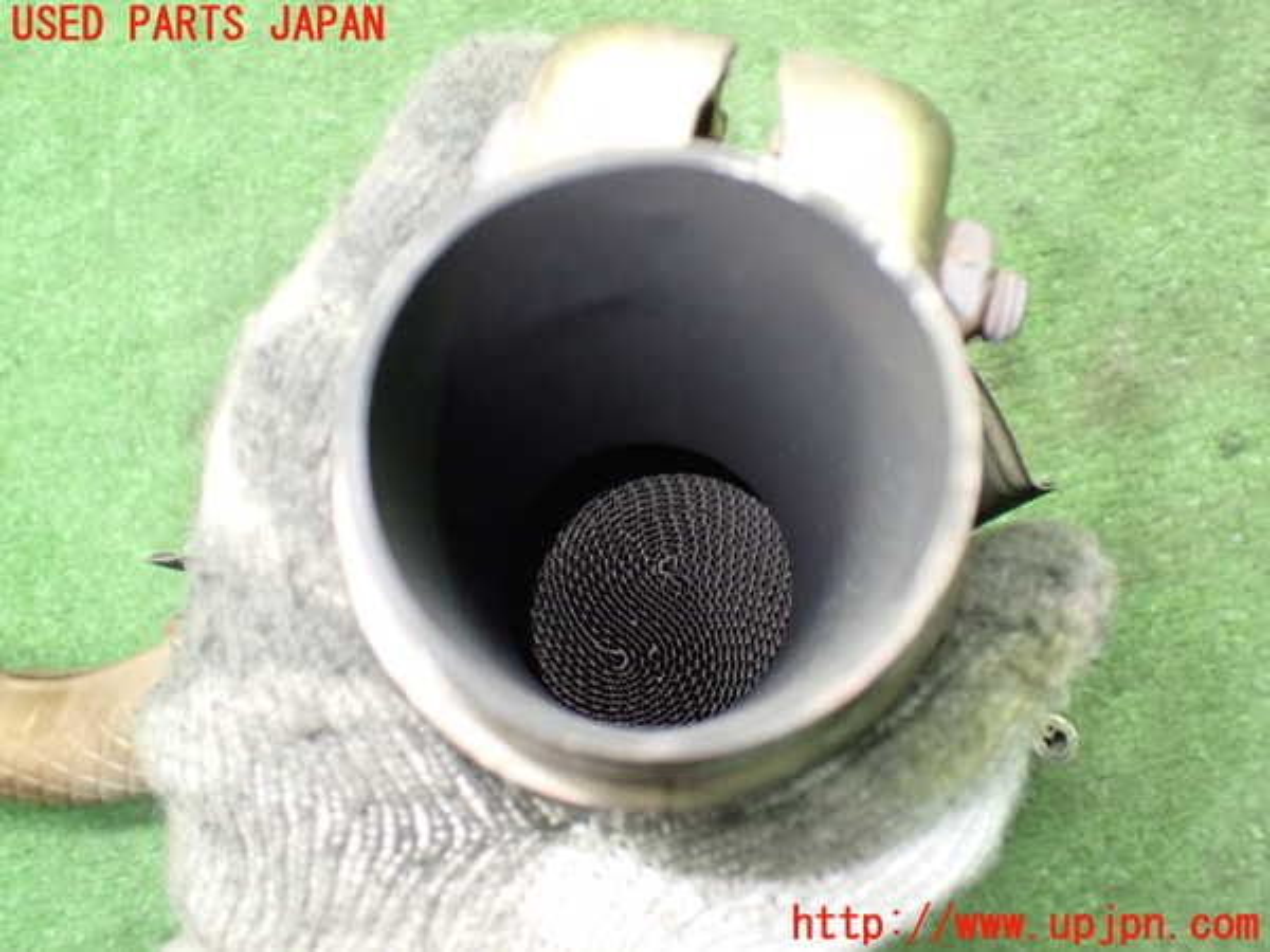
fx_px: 1321
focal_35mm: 36
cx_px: 635
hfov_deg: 51.4
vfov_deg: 39.7
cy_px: 476
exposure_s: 1/40
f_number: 2.5
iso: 1000
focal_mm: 6.37
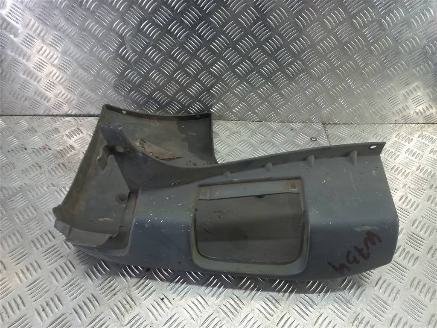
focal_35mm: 25
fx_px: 316
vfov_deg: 54.9
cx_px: 218
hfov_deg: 69.4
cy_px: 164
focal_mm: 4.6
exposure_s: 1/50
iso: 100
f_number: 1.8
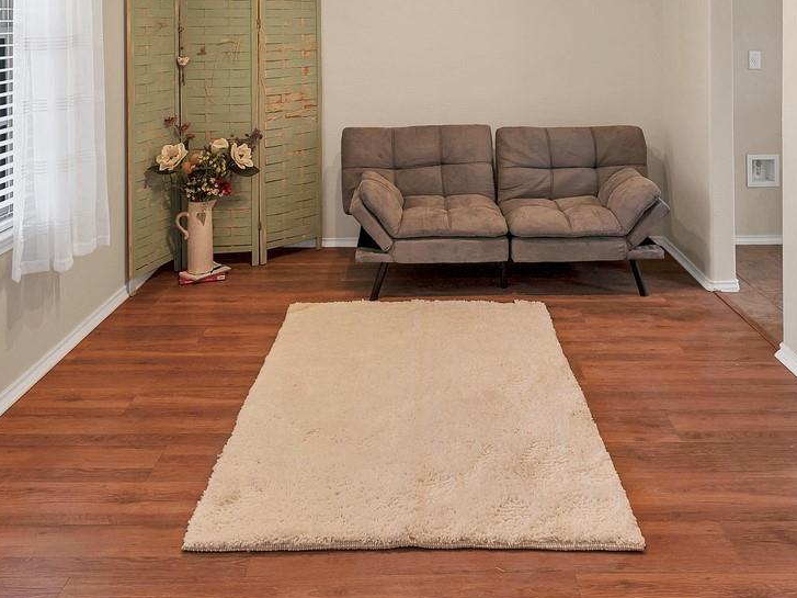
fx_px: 691
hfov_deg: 59.9
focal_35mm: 30
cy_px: 29
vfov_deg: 41.8
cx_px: 427
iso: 100
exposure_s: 1/6
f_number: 7.1
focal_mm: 14
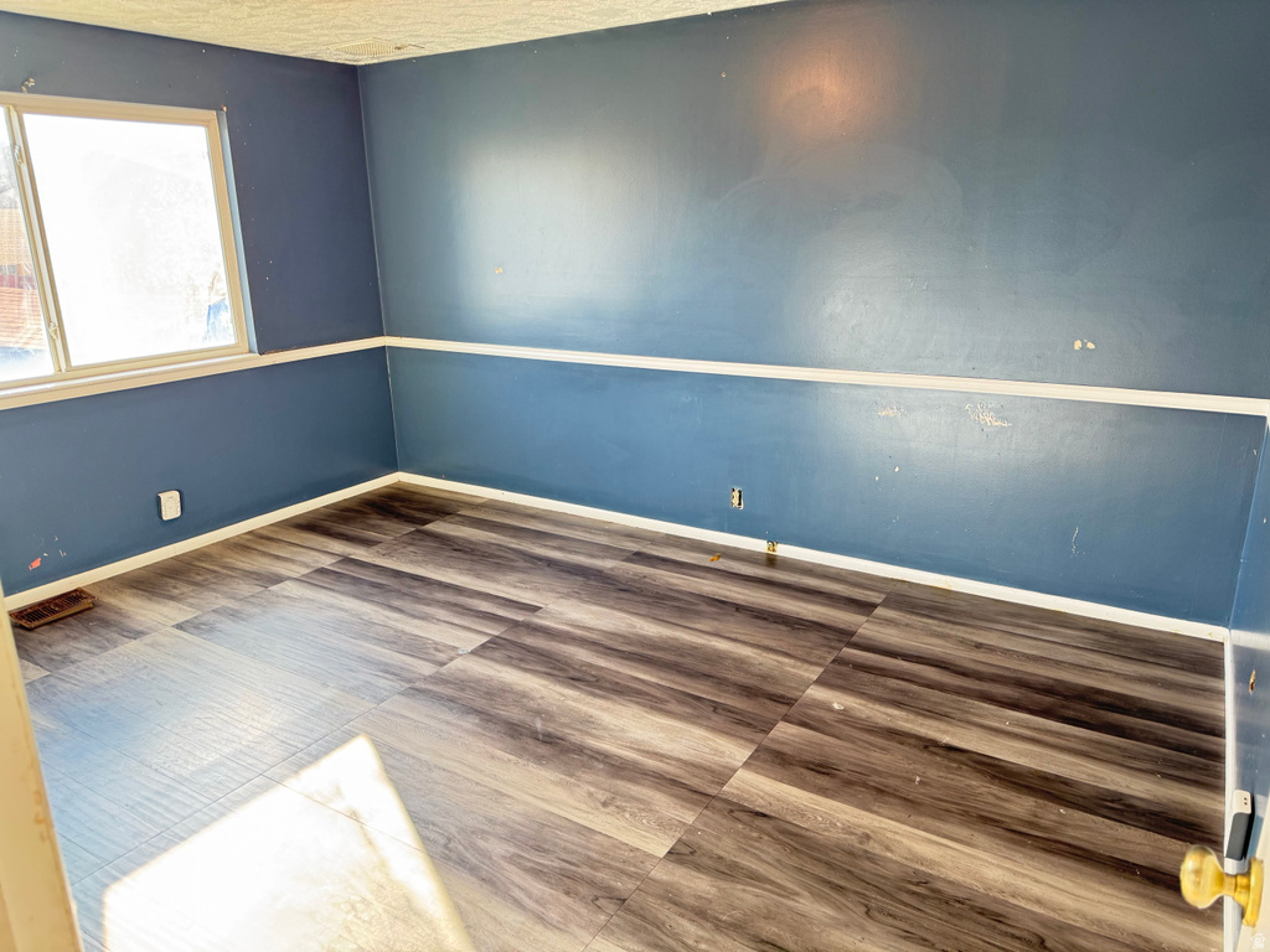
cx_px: 635
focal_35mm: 24
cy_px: 476
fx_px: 881
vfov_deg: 56.8
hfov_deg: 71.6
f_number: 1.78
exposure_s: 1/60
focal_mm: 6.76
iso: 125
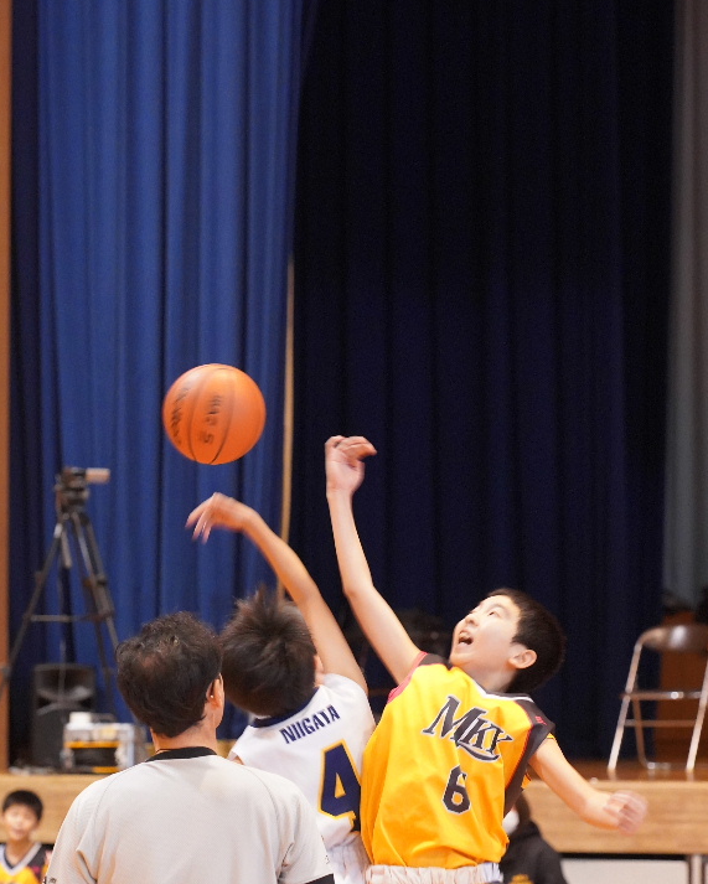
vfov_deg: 11.8
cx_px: 412
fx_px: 4267
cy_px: 534
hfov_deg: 9.5
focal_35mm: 163
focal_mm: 105
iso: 8000
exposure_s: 1/160
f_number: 4
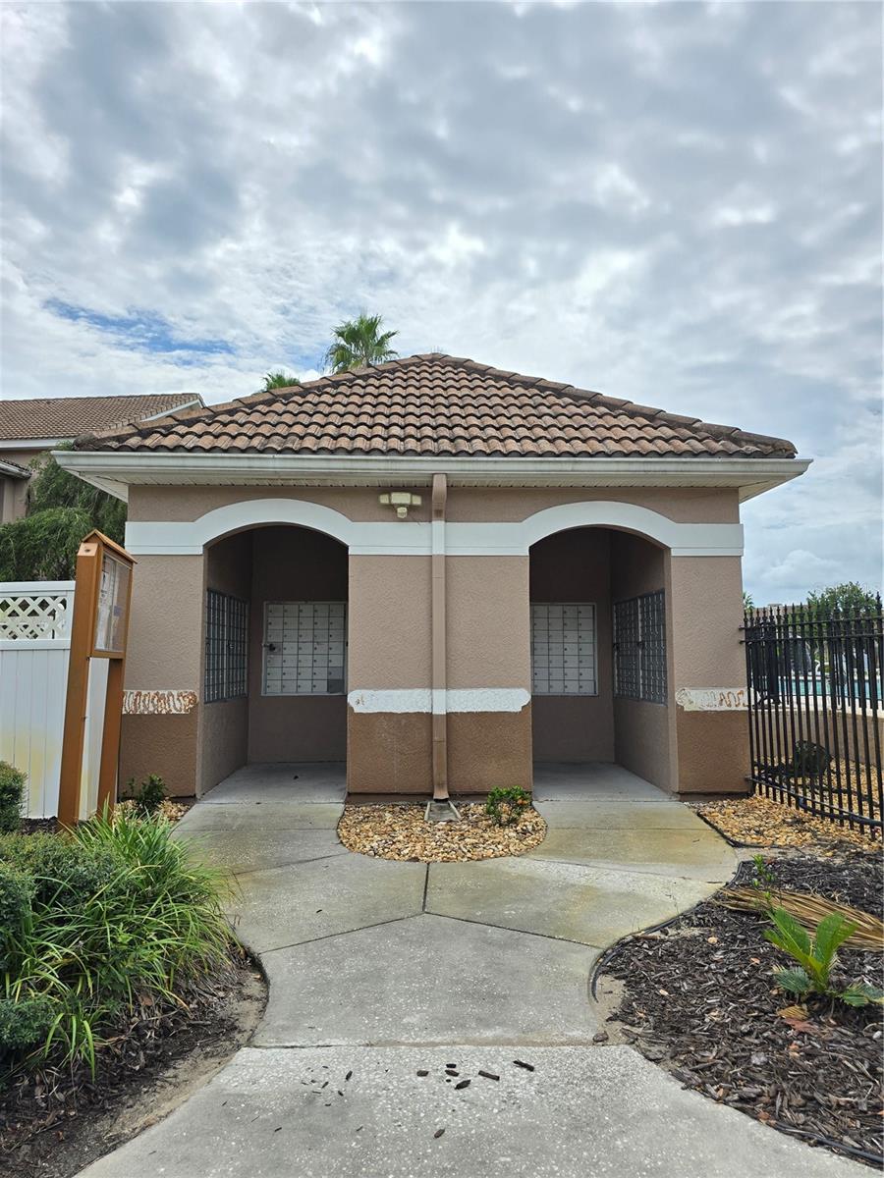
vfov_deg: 73.9
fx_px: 783
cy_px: 589
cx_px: 442
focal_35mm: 23
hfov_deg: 58.9
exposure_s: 1/952
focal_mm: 6.3
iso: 12
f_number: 1.7
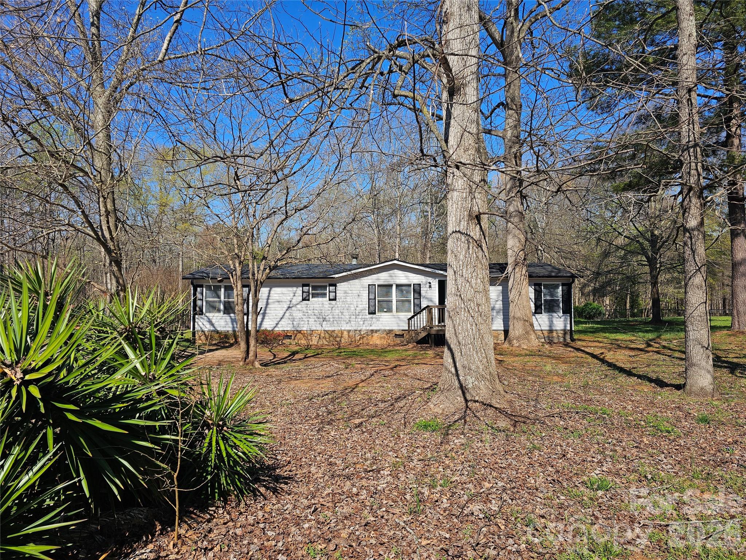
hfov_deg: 73.9
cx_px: 373
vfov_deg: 58.9
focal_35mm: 23
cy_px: 280
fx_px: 496
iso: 10
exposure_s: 1/631
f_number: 1.7
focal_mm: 6.3
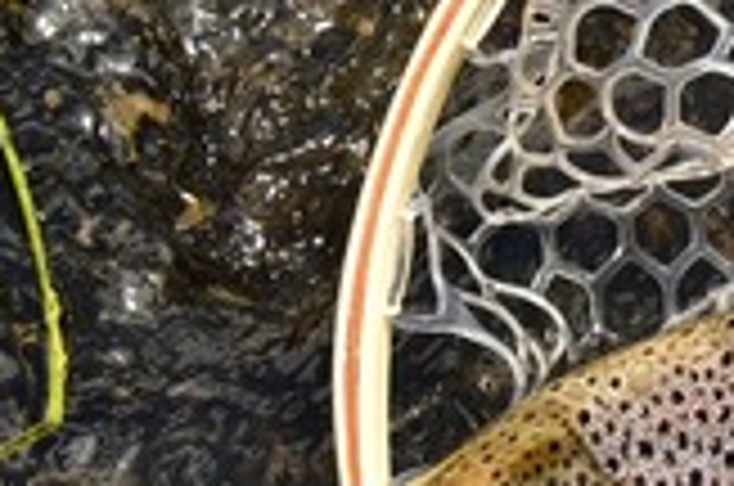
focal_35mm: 265
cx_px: 1115
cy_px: 346
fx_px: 5392
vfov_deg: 5.2
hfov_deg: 7.6
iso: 1250
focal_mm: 86
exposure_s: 1/500
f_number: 18
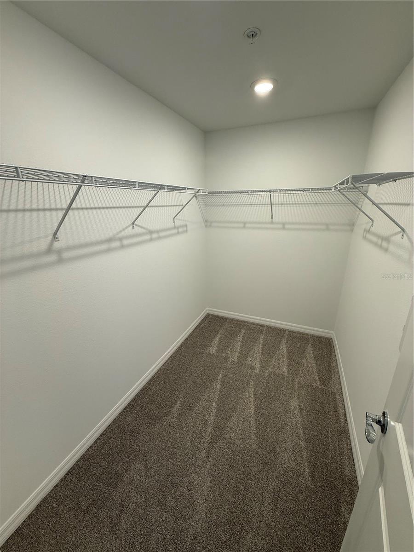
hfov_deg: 85.7
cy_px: 276
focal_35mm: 14
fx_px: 223
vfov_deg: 102.1
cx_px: 207
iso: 160
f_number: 2.2
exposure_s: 1/120
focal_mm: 2.22
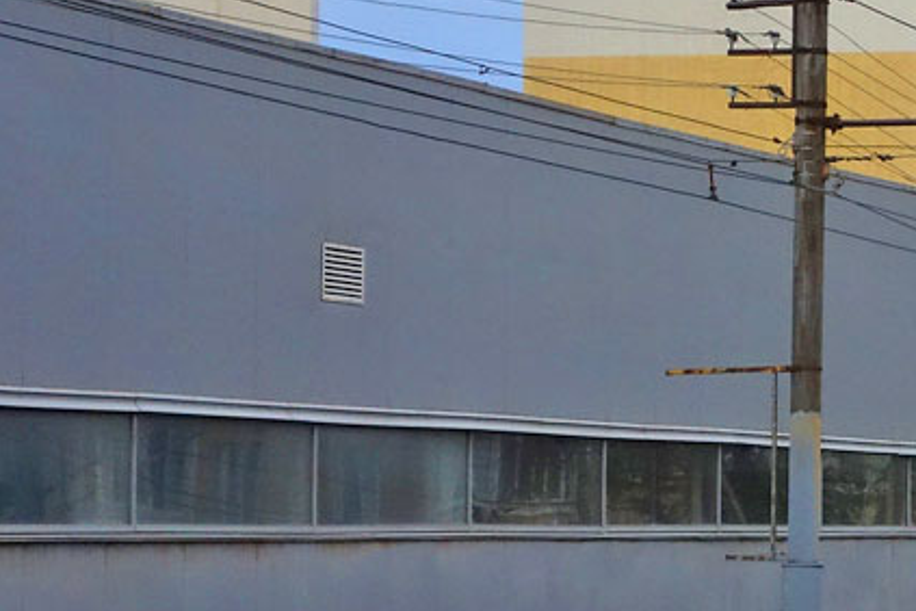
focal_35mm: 173
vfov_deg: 7.9
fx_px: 4402
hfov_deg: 11.6
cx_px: 1159
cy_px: 388
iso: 640
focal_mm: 22.49
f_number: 3.5
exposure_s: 1/500
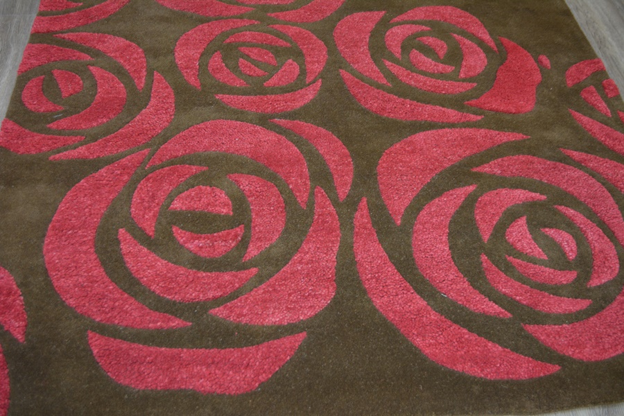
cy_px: 208
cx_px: 312
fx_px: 572
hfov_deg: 57.2
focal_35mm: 33
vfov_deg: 40.0
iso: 800
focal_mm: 22
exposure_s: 1/40
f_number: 4
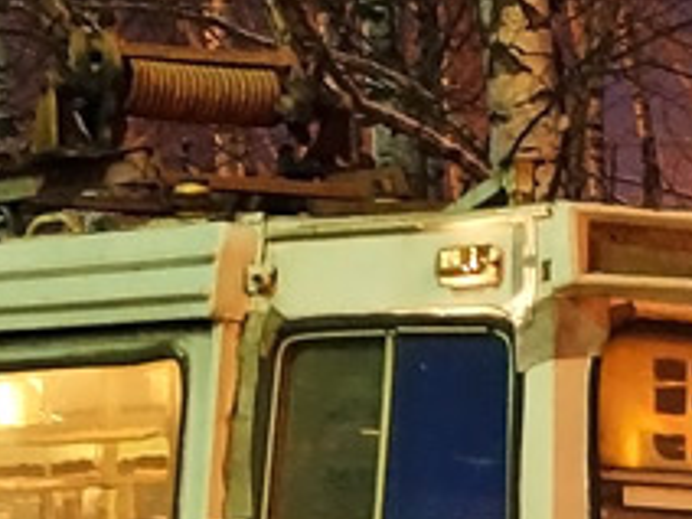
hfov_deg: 6.1
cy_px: 581
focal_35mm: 326
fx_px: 6517
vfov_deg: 4.5
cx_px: 193
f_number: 5.6
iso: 800
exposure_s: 1/4
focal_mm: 40
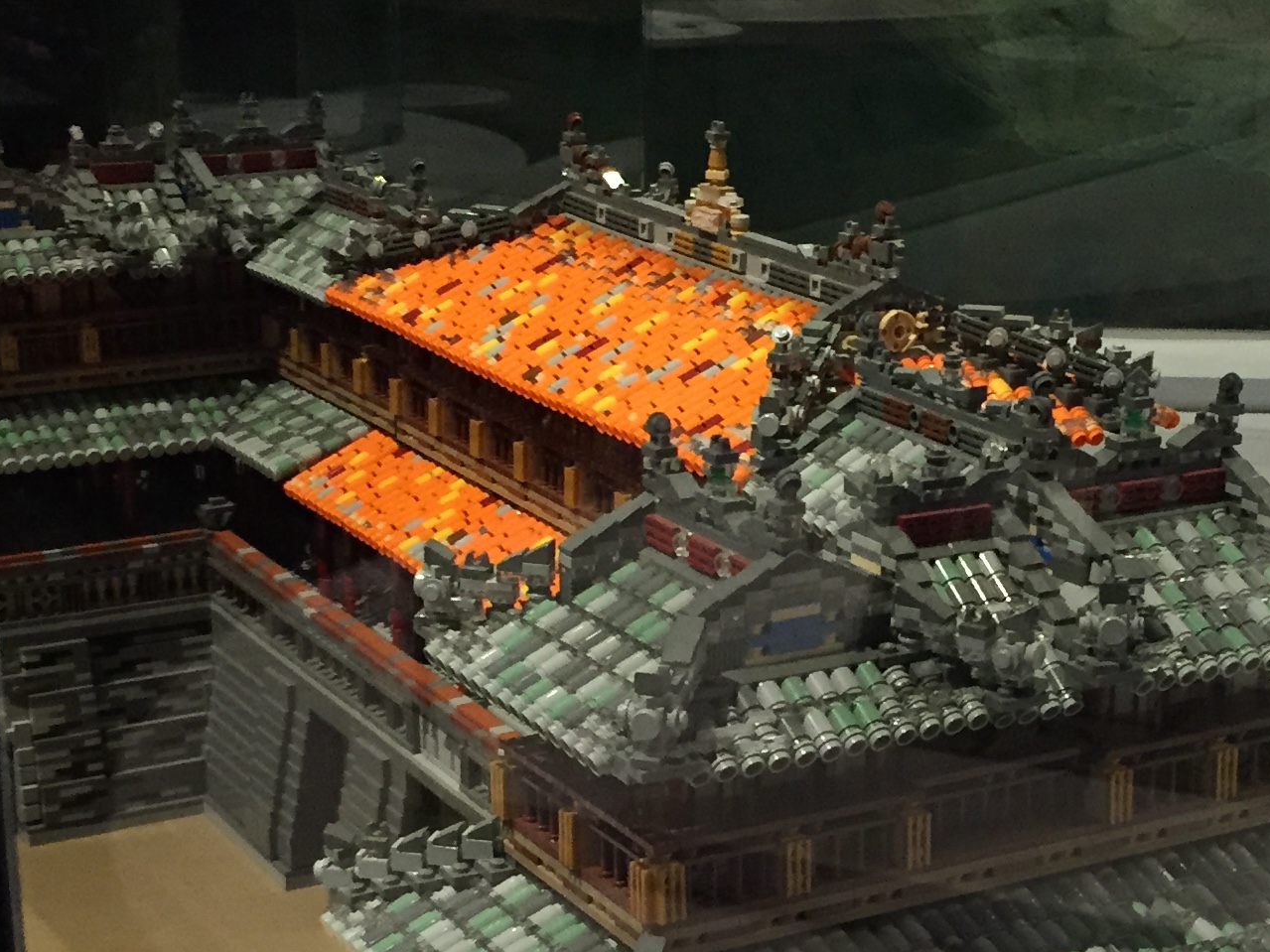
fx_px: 2715
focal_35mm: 74
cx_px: 790
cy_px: 723
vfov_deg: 19.7
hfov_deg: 26.3
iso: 200
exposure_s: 1/30
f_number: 2.2
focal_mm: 4.15
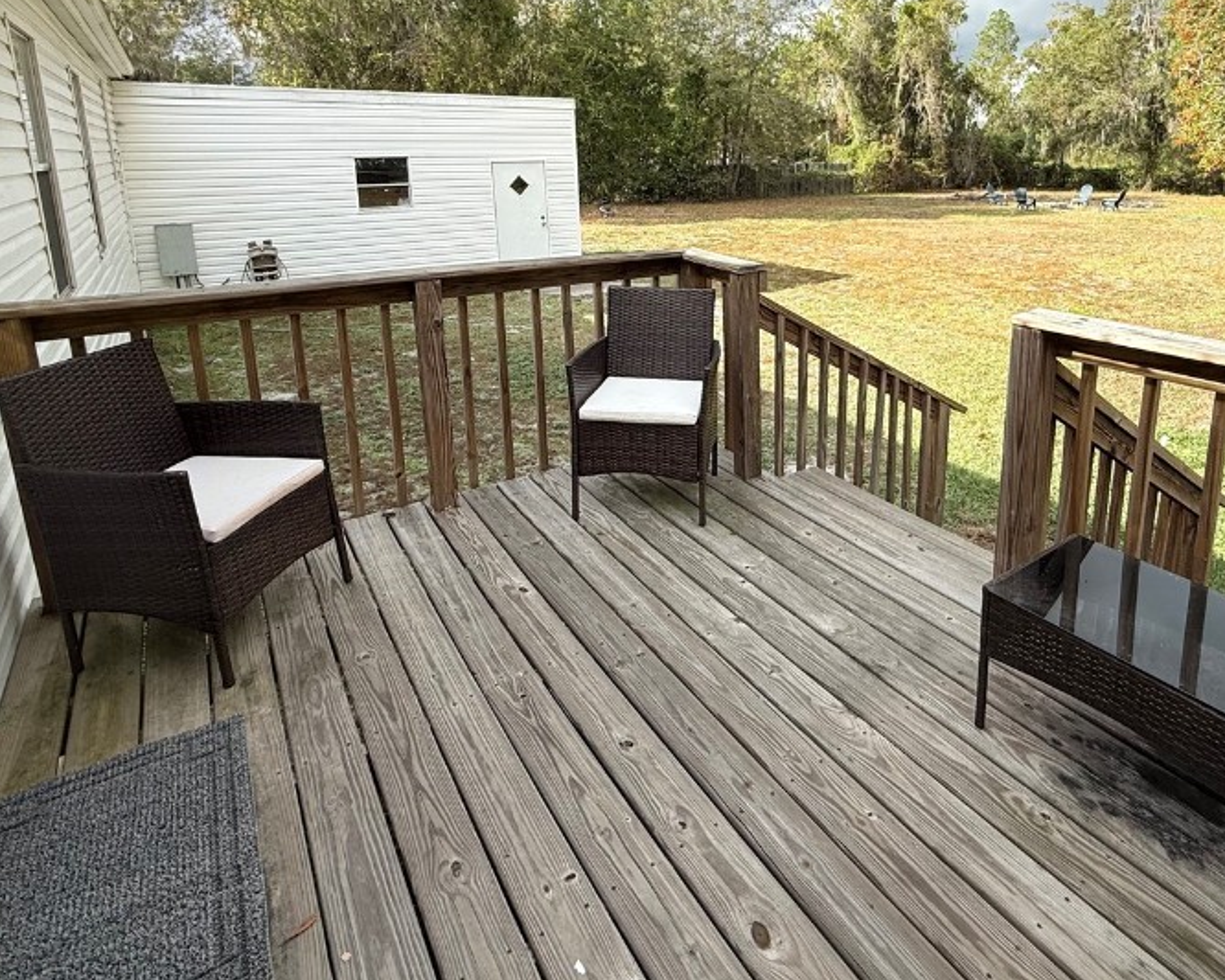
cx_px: 734
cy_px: 311
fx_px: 761
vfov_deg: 63.5
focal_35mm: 21
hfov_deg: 76.8
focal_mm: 2.22
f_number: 2.2
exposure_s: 1/502
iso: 50
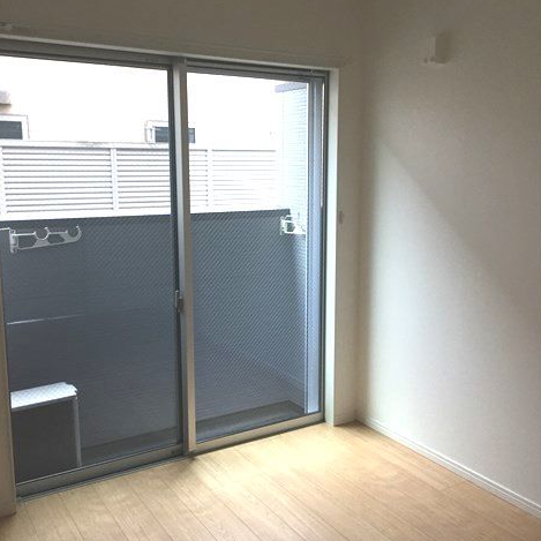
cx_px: 270
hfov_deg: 47.2
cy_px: 269
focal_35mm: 35
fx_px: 619
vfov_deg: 47.2
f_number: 2.2
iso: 50
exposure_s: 1/30
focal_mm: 4.15
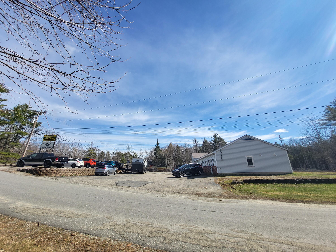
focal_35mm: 13
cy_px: 126
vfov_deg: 89.9
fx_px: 126
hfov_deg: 106.2
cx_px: 168
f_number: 2.2
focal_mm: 1.74
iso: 32
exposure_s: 1/1225
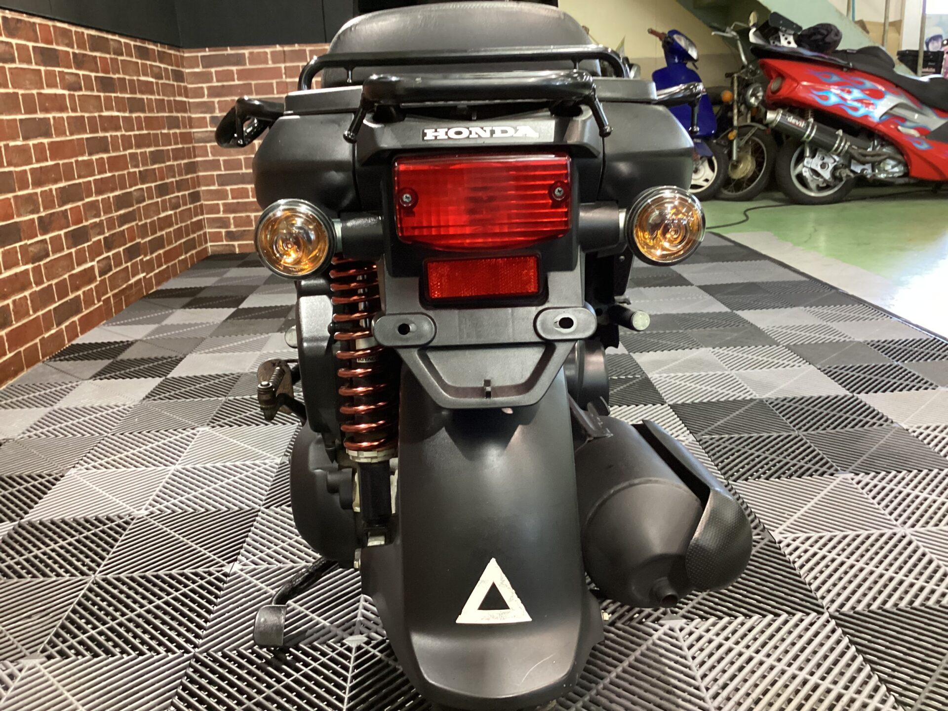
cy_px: 356
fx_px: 849
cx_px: 474
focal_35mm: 31
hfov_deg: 58.4
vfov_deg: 45.4
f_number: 2.4
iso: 400
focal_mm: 3.3
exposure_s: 1/30
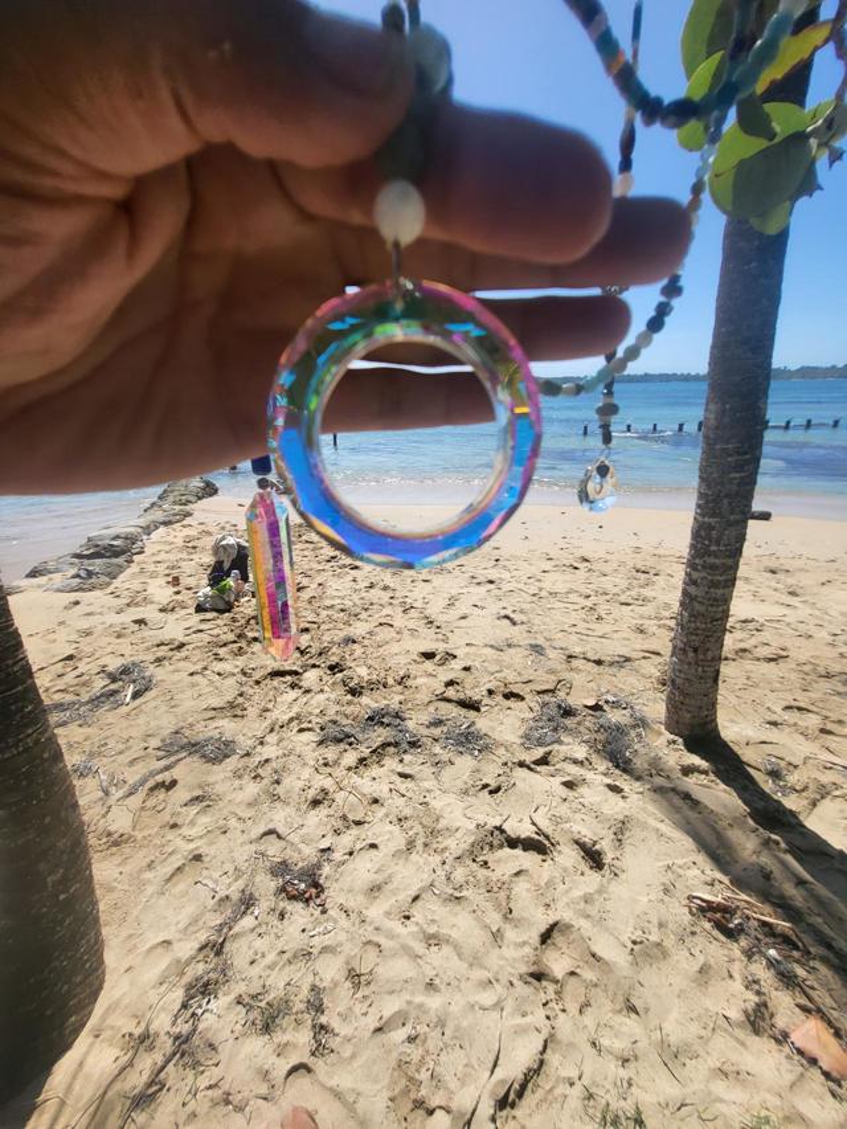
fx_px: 424
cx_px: 424
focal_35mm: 13
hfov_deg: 89.9
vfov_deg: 106.2
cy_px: 564
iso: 32
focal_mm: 1.74
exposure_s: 1/1160
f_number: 2.2
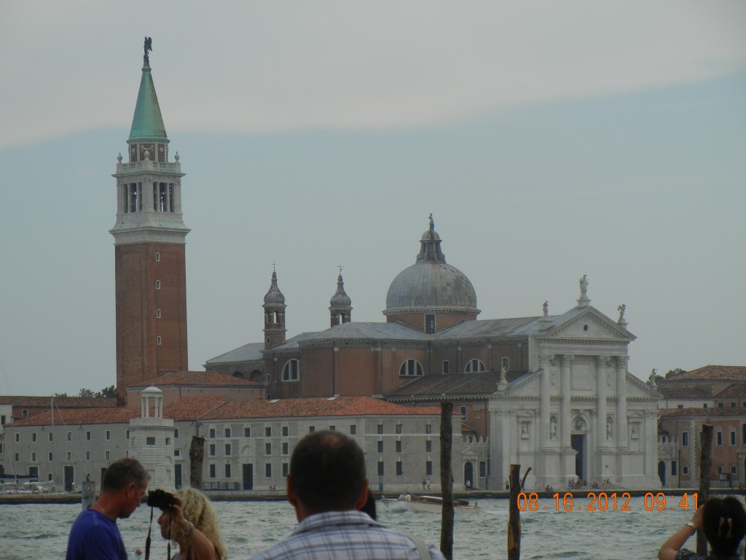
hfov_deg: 13.0
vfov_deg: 9.8
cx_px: 373
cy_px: 280
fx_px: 3276
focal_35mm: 152
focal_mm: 27.4
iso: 160
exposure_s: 1/490
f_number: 4.6
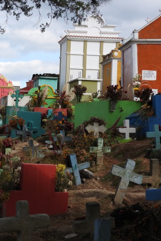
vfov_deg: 18.3
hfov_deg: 12.1
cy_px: 120
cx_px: 2
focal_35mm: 112
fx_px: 751
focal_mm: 14.3
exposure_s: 1/400
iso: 100
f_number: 4.5
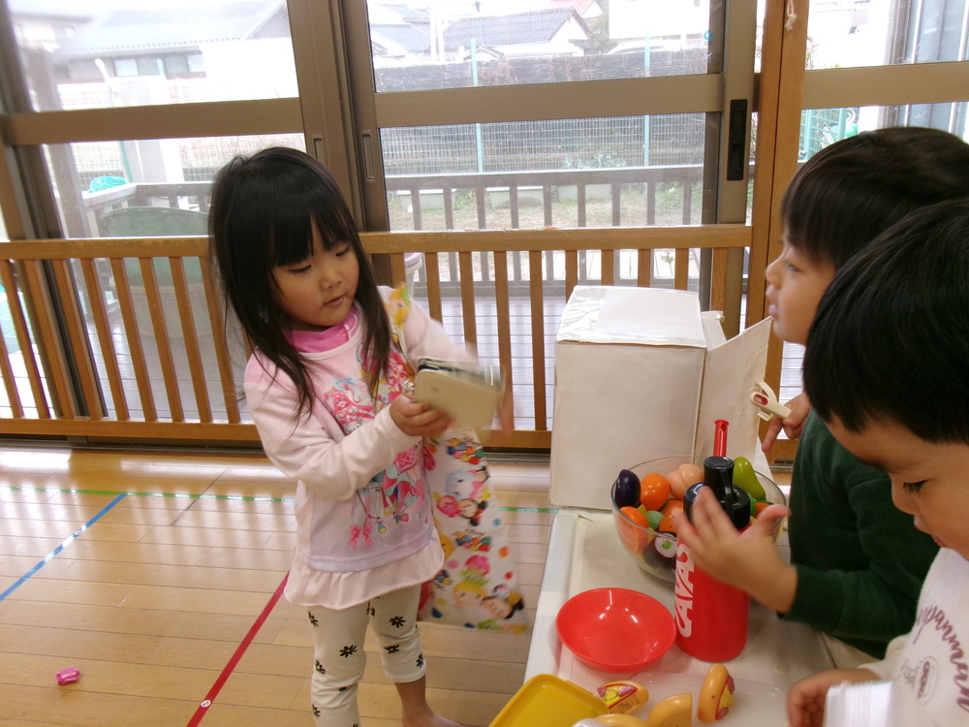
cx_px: 484
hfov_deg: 63.4
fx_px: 784
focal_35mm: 28
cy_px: 364
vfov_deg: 49.7
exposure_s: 1/34
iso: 187
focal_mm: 5.1
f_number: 3.9
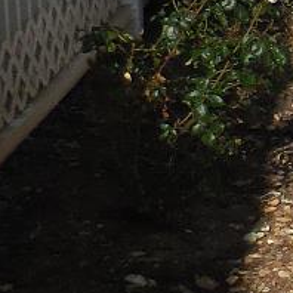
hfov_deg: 8.5
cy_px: 58
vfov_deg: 10.4
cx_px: 932
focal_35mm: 167
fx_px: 1599
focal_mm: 4.5
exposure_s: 1/640
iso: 125
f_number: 6.6
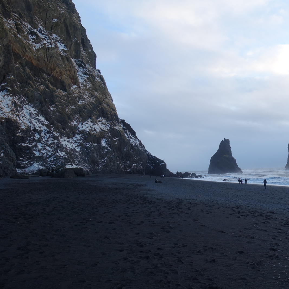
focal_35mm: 31
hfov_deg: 50.5
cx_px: 215
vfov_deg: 52.5
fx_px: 293
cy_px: 144
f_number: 4
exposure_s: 1/160
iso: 125
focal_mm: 8.8
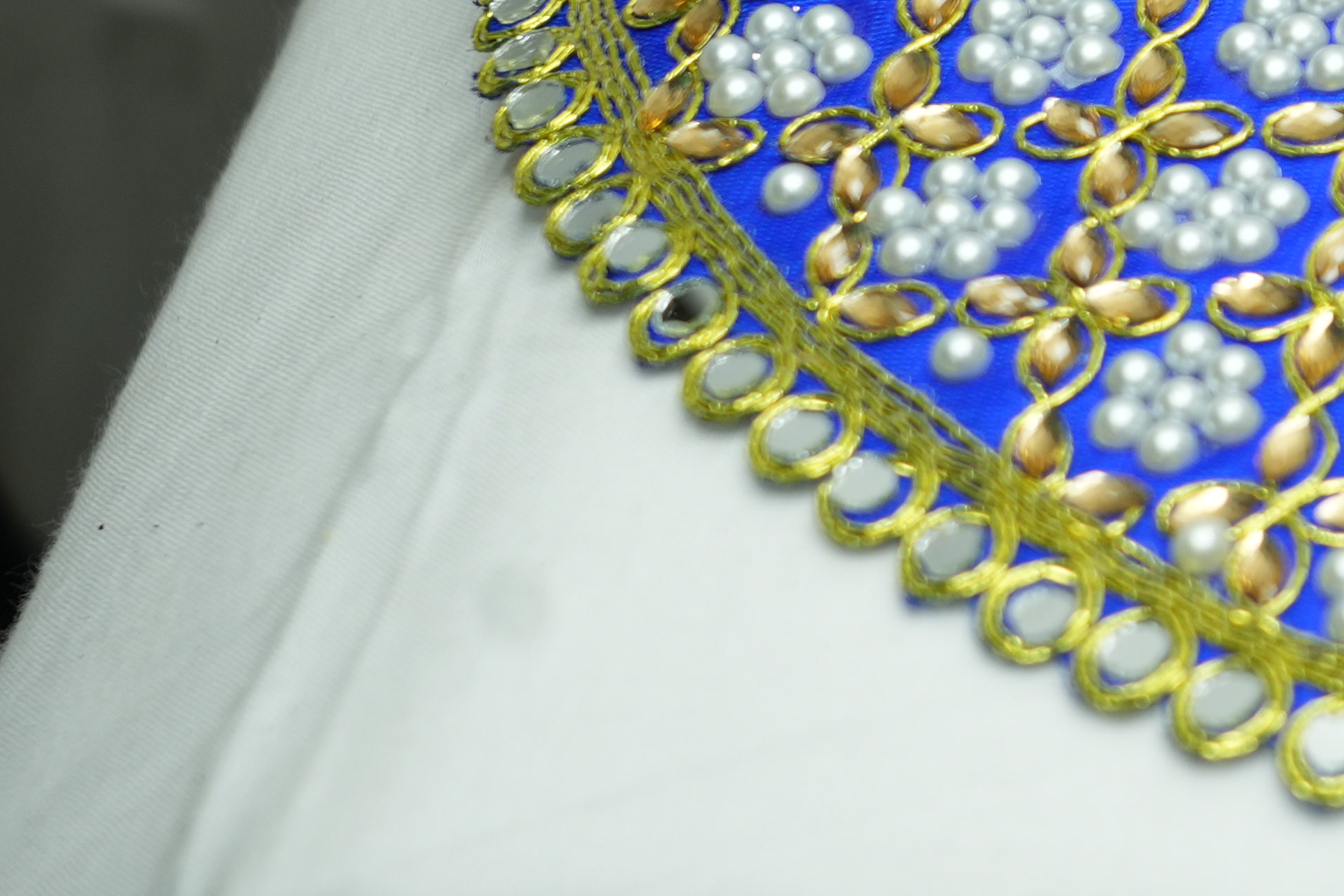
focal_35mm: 167
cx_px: 2398
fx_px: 6235
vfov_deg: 8.1
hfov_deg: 11.4
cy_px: -466
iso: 200
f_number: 5.6
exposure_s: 1/60
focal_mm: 46
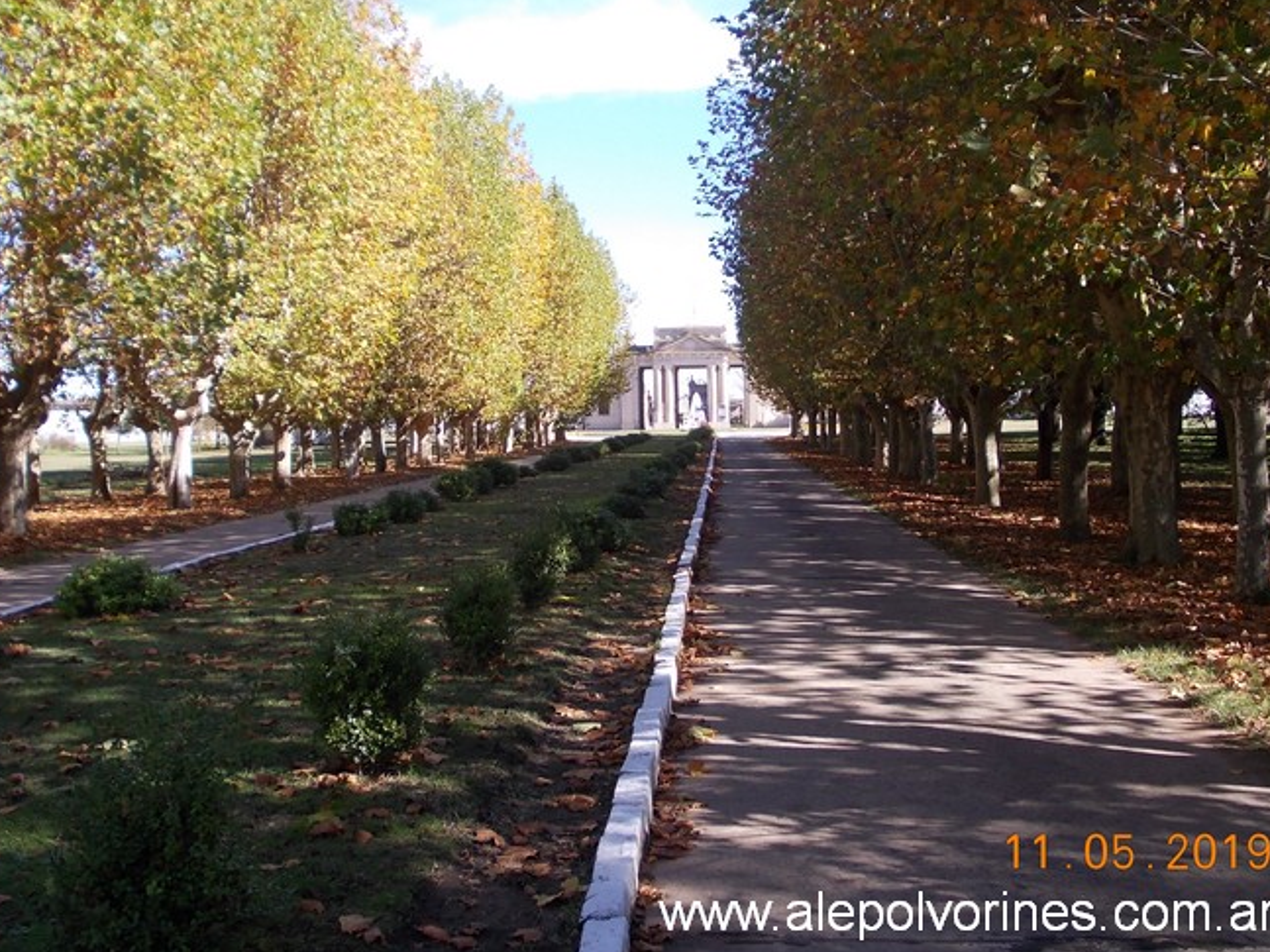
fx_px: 1651
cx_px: 597
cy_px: 422
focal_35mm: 45
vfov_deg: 32.1
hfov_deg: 42.1
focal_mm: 5.3
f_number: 3.1
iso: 80
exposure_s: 1/400
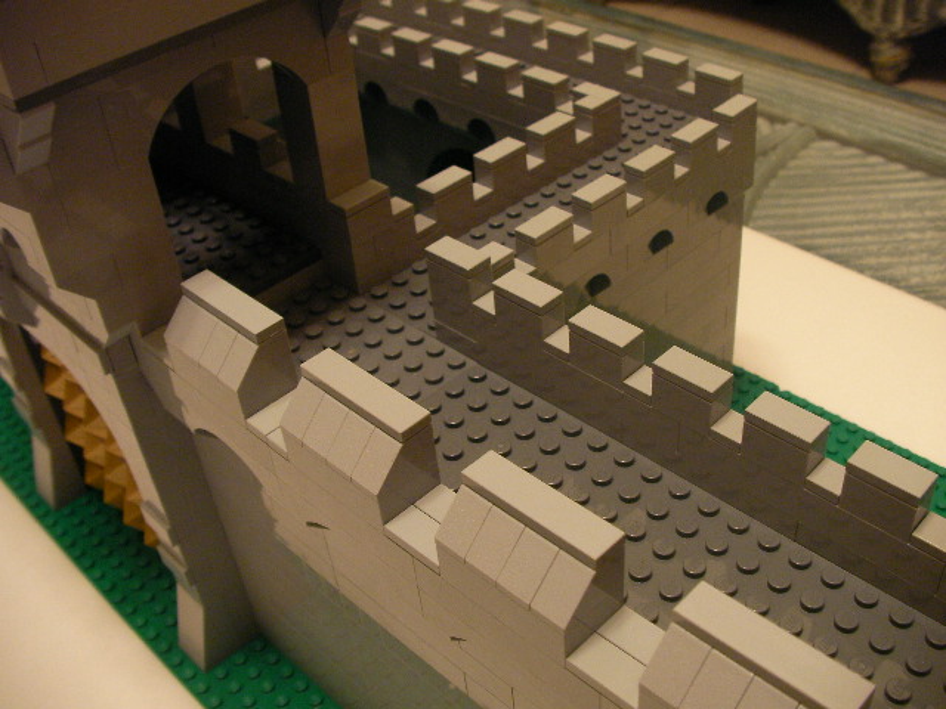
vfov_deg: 37.7
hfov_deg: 49.0
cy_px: 354
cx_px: 473
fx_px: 1038
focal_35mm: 38
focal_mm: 6.3
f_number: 3.5
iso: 200
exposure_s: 1/6.9
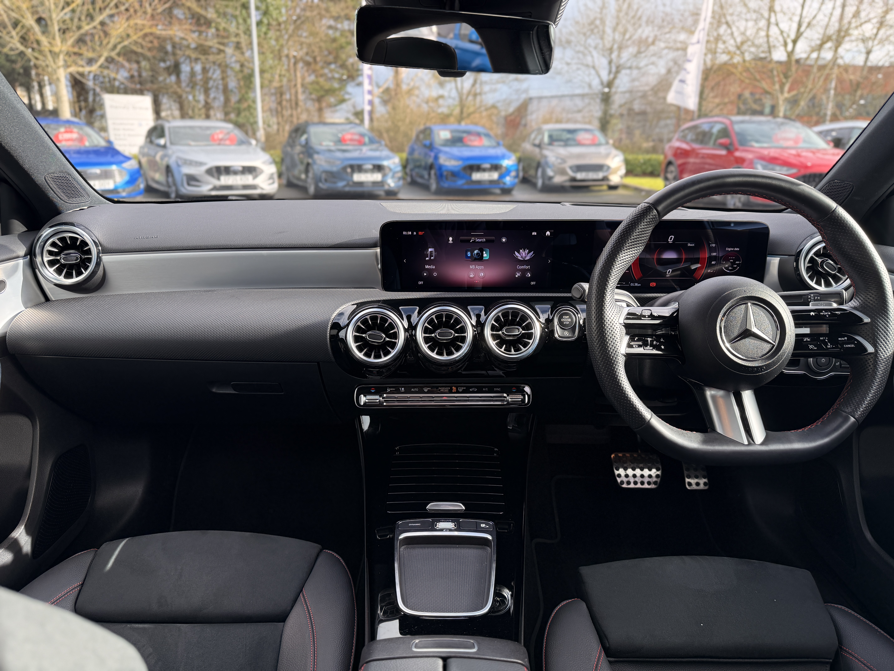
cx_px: 447
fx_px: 620
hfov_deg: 71.6
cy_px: 336
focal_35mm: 24
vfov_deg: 56.8
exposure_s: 1/507
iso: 100
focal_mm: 6.76
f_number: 1.78
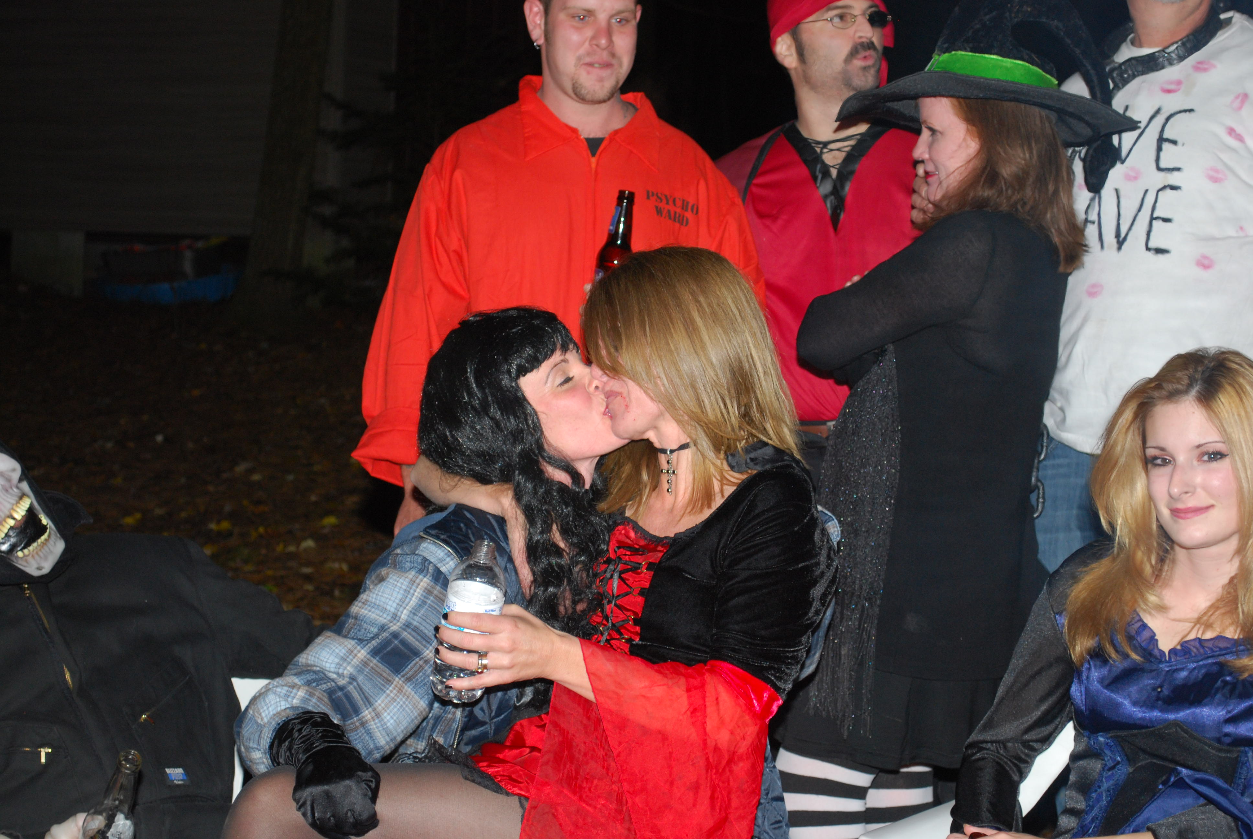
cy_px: 420
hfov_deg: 26.0
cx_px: 626
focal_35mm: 78
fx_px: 2718
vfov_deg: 17.5
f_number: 5.6
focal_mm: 52
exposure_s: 1/60
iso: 400
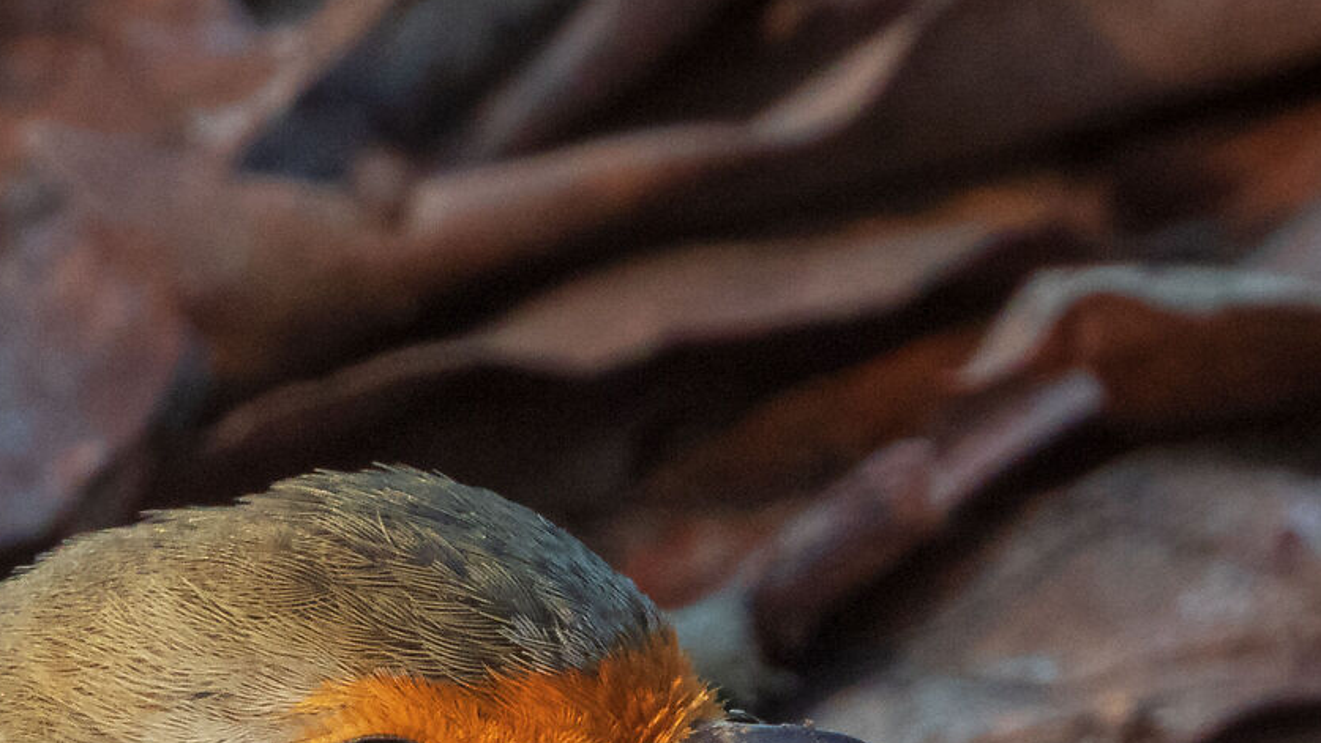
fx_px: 131261
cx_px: 380
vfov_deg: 0.3
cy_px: 1123
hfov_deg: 0.6
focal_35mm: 3747
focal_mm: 216
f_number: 5.6
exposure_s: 1/160
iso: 400
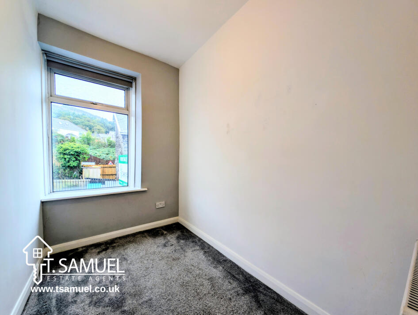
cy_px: 167
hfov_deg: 106.1
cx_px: 209
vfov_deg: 90.0
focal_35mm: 13
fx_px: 157
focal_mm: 2.23
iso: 34
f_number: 1.95
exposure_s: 1/112
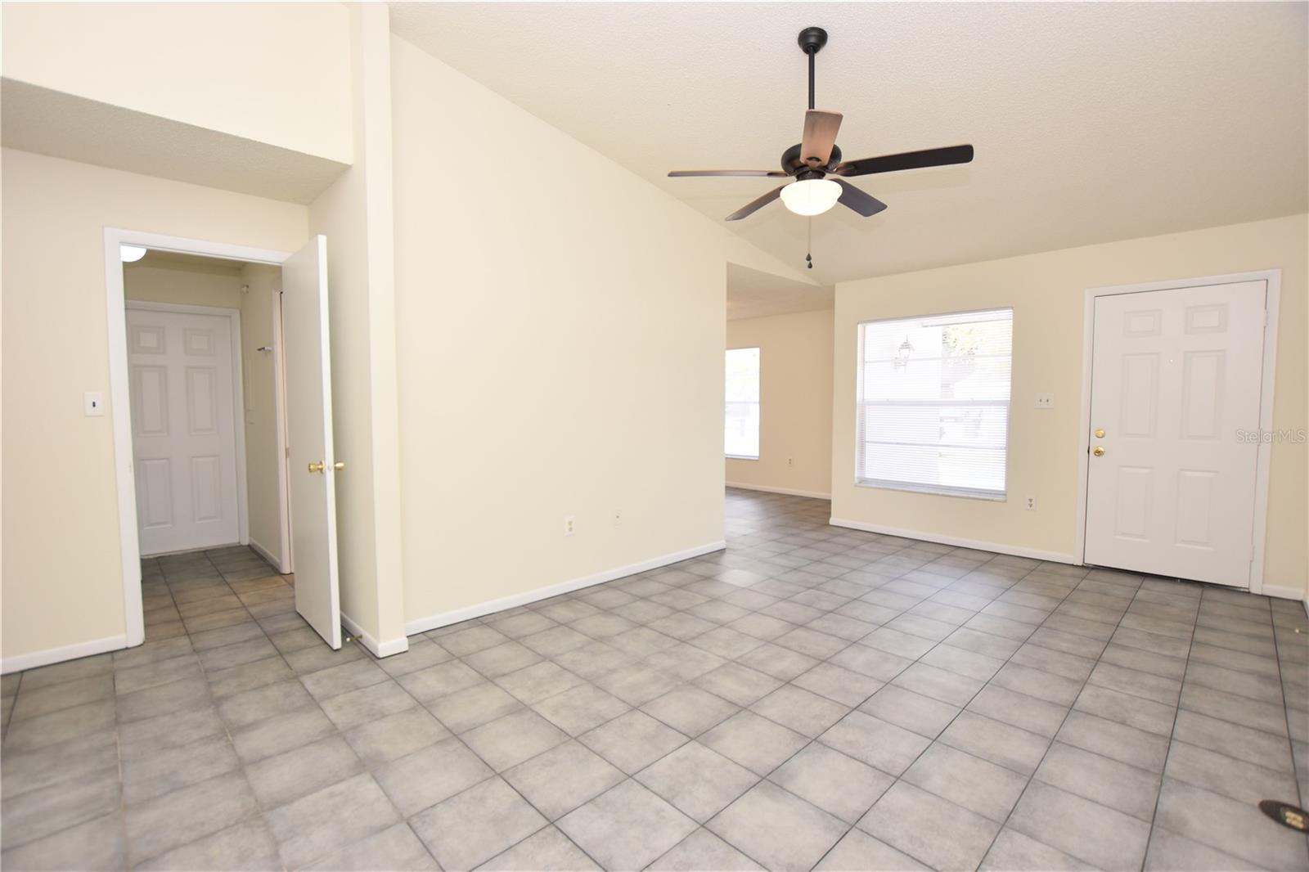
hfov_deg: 100.4
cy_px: 436
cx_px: 654
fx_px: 545
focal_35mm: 15
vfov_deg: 77.3
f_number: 4.5
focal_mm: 10
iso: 200
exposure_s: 1/80
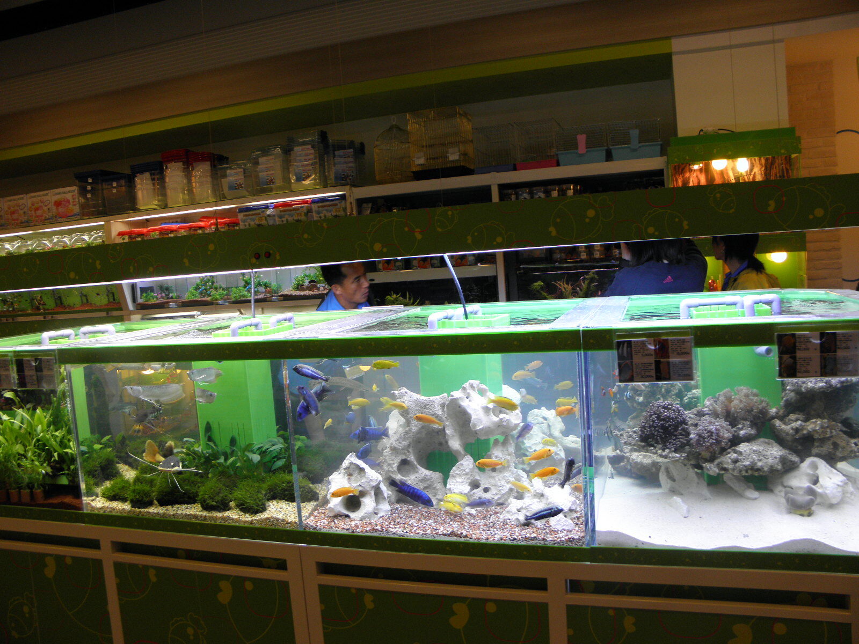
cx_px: 430
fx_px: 695
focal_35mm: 28
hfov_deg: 63.4
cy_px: 322
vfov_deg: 49.7
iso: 100
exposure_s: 1/50
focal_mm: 5
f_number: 3.5
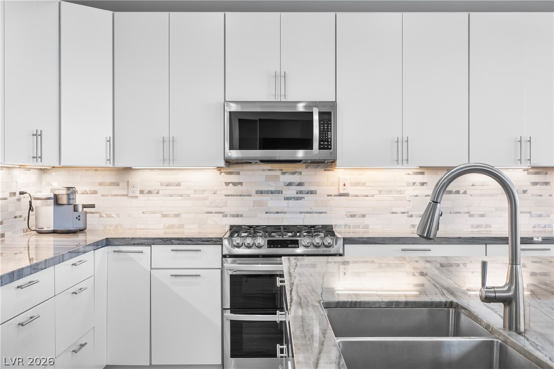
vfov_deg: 31.9
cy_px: 184
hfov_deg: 46.4
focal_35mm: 42
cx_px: 277
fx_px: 646
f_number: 8
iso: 250
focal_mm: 28
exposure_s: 1/80
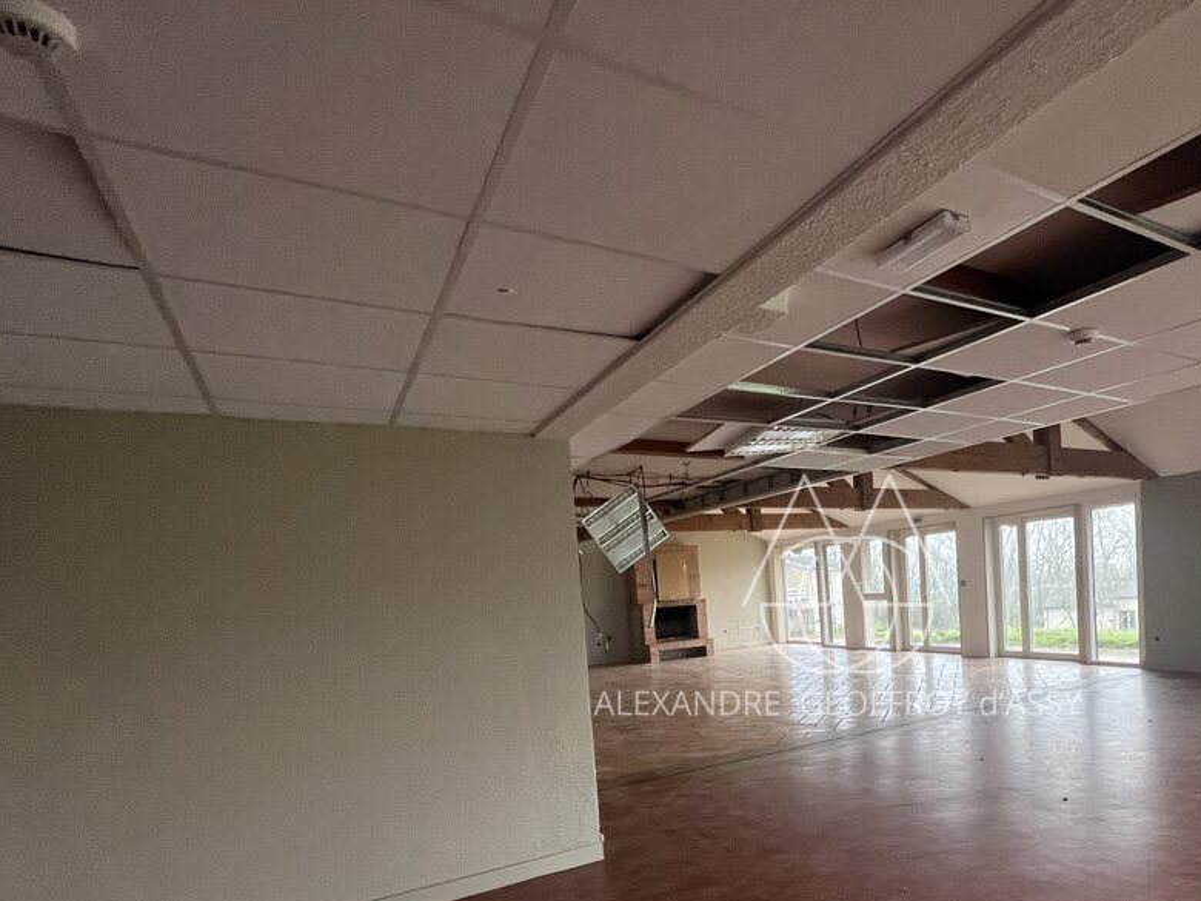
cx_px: 838
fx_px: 694
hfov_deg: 78.0
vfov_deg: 63.5
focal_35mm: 20
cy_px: 631
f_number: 1.8
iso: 250
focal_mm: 1.57
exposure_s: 1/86
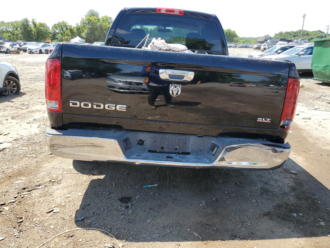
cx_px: 165
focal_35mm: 26
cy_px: 124
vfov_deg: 53.1
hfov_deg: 67.3
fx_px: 248
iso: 50
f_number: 1.5
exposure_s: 1/1111
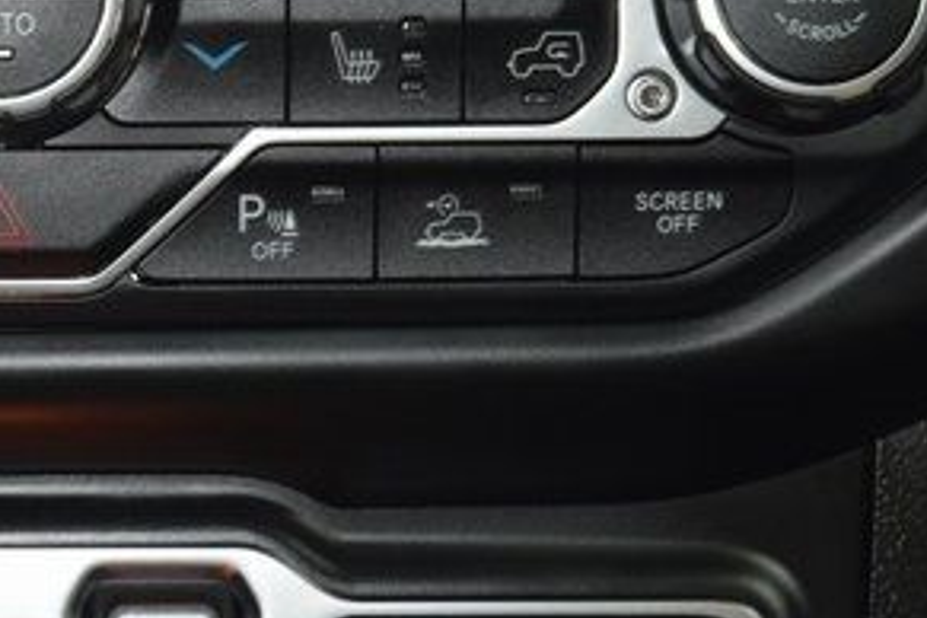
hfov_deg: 8.9
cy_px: 154
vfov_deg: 5.9
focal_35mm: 231
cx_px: -6
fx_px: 5948
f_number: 4.5
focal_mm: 70
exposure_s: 1/15
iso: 1600
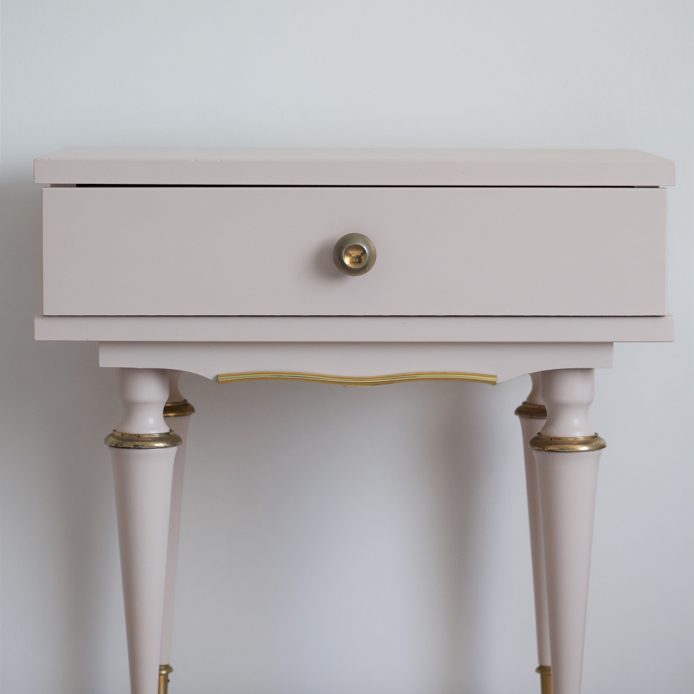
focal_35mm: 134
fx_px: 3039
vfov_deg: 13.0
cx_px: 347
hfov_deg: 13.0
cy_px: 323
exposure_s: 1/250
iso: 400
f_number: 5
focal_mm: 70
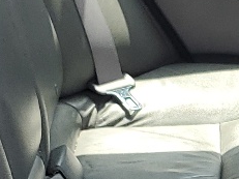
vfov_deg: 8.2
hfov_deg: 10.4
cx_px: 413
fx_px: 1242
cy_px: 211
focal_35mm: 180
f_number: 1.5
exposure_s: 1/476
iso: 50
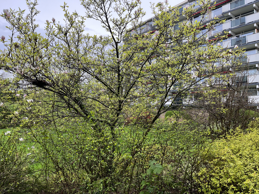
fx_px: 195
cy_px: 97
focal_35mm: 26
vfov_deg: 53.1
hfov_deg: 67.3
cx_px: 130
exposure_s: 1/412
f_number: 1.6
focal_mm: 5.1
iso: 50
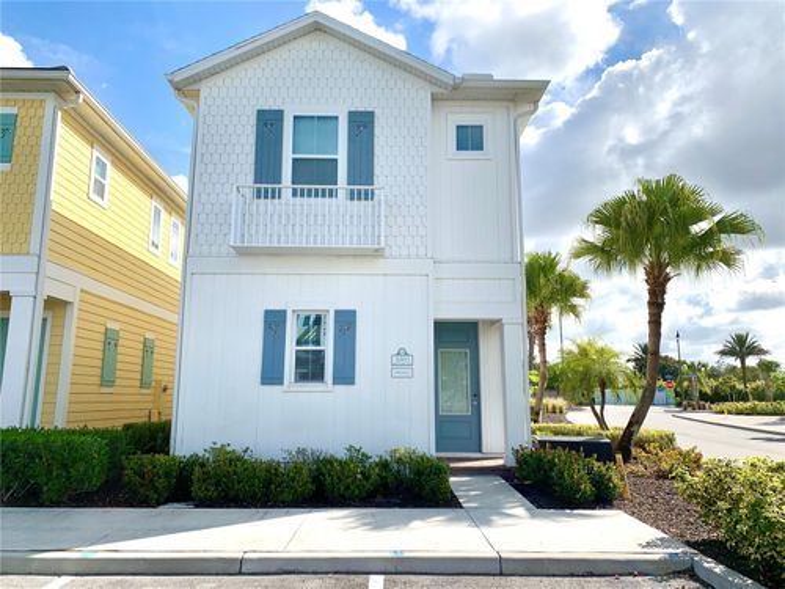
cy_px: 294
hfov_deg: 67.3
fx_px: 590
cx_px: 392
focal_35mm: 26
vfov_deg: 53.1
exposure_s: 1/3086
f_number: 1.8
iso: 25
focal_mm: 4.25
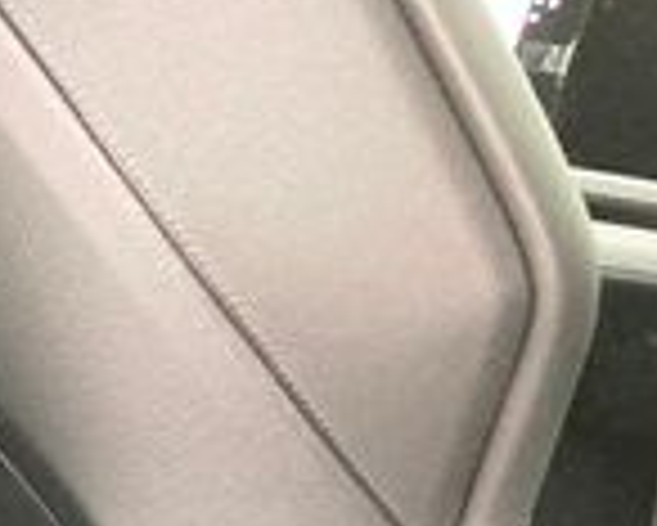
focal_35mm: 120
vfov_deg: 11.6
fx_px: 2335
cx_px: -747
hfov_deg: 13.3
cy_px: 1048
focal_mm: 3.99
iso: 200
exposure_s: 1/60
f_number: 1.8
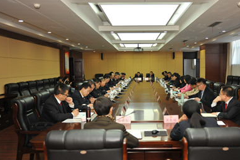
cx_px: 144
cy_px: 83
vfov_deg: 35.0
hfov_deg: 50.4
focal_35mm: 38
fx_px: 253
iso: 800
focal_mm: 29
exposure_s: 1/500
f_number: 2.8
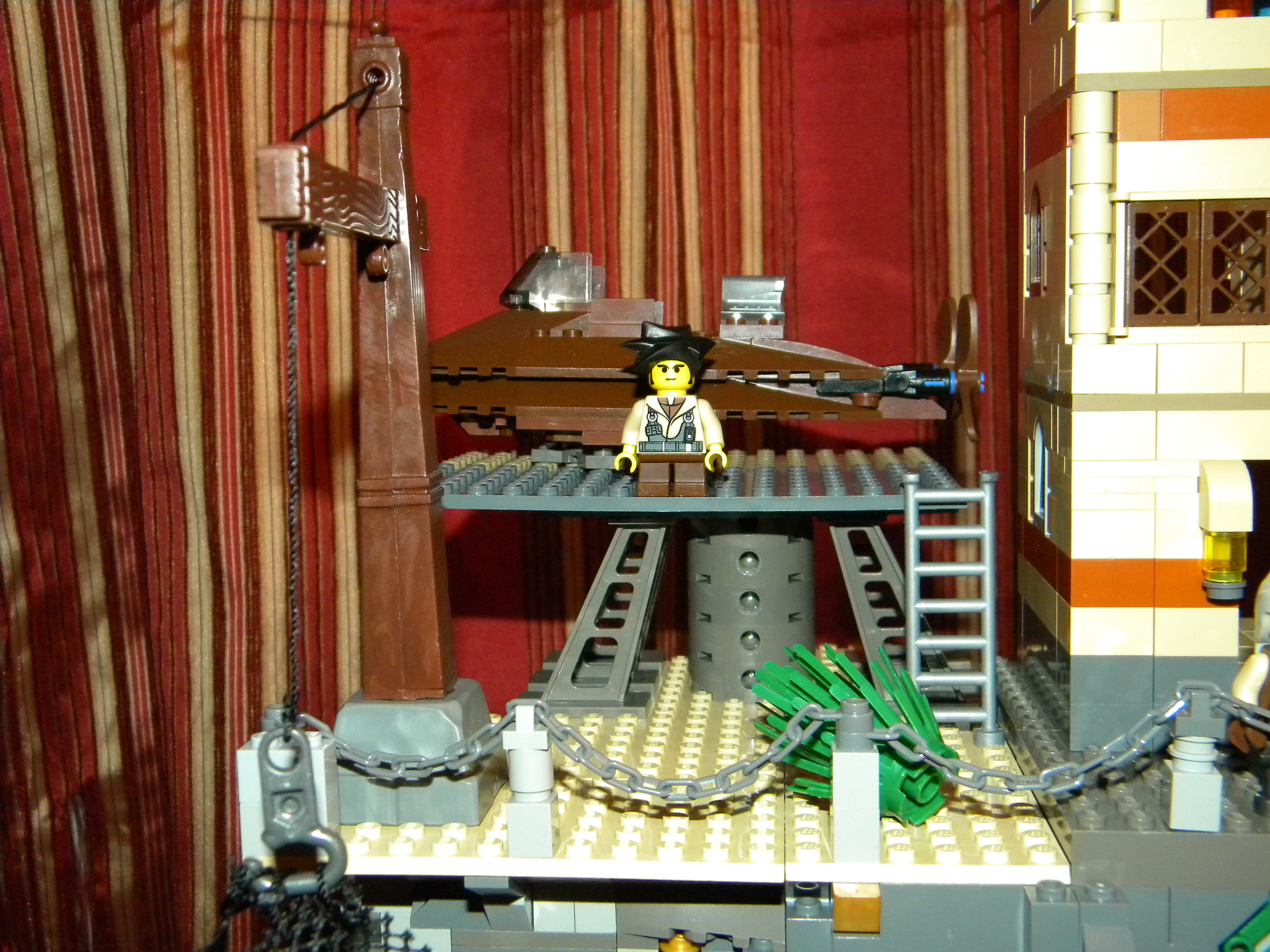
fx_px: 1504
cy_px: 476
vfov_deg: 35.1
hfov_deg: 45.8
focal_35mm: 41
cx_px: 635
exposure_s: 1/30
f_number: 3.8
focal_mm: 7.3
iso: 400
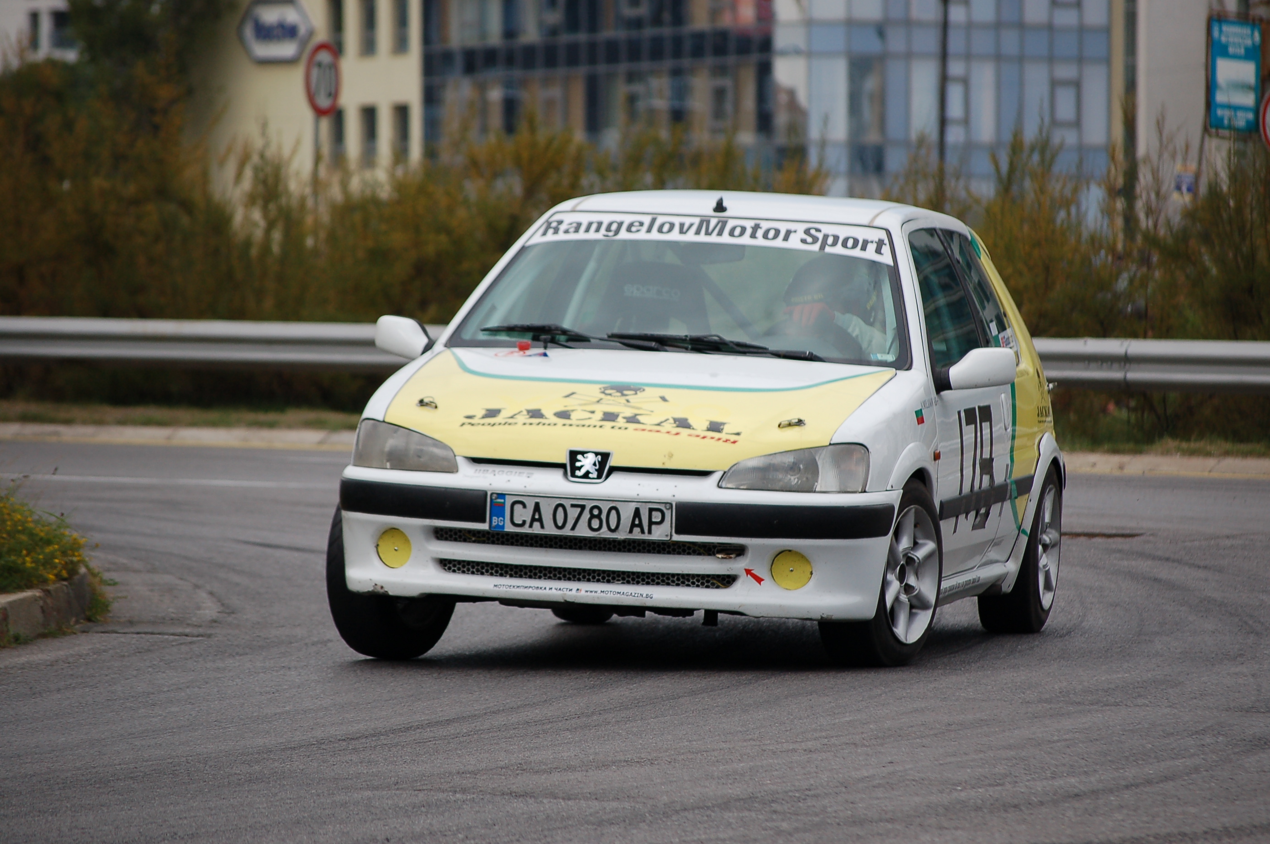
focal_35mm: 219
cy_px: 399
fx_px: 7703
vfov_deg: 6.3
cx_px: 658
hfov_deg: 9.4
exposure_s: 1/1000
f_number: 5
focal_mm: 135
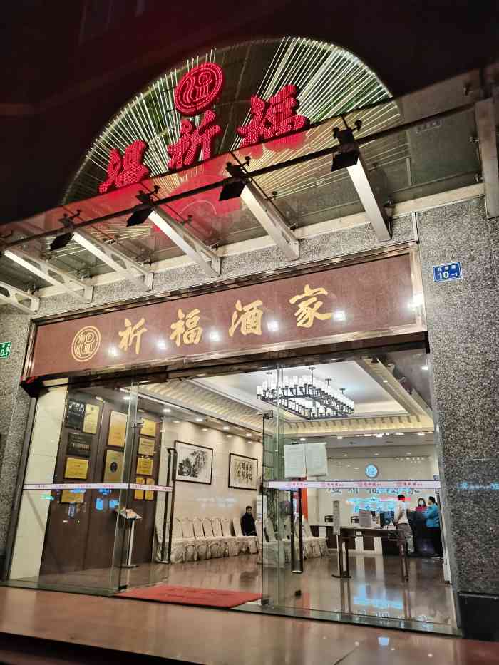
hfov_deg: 53.1
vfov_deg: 67.3
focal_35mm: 26
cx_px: 250
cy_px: 332
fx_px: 500
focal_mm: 5.58
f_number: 1.8
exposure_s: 1/100
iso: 320
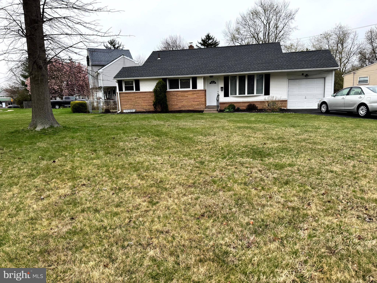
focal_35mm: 24
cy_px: 142
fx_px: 261
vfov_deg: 56.8
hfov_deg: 71.6
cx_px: 188
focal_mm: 6.76
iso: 80
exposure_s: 1/832
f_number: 1.78
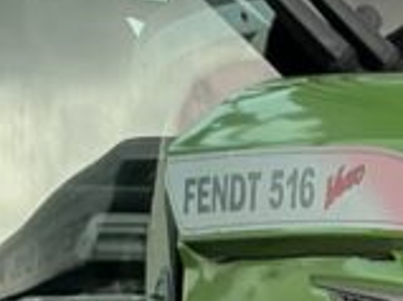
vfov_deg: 8.0
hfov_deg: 9.7
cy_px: 549
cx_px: 971
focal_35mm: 180
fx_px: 2094
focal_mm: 3
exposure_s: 1/327
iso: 25
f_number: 1.8
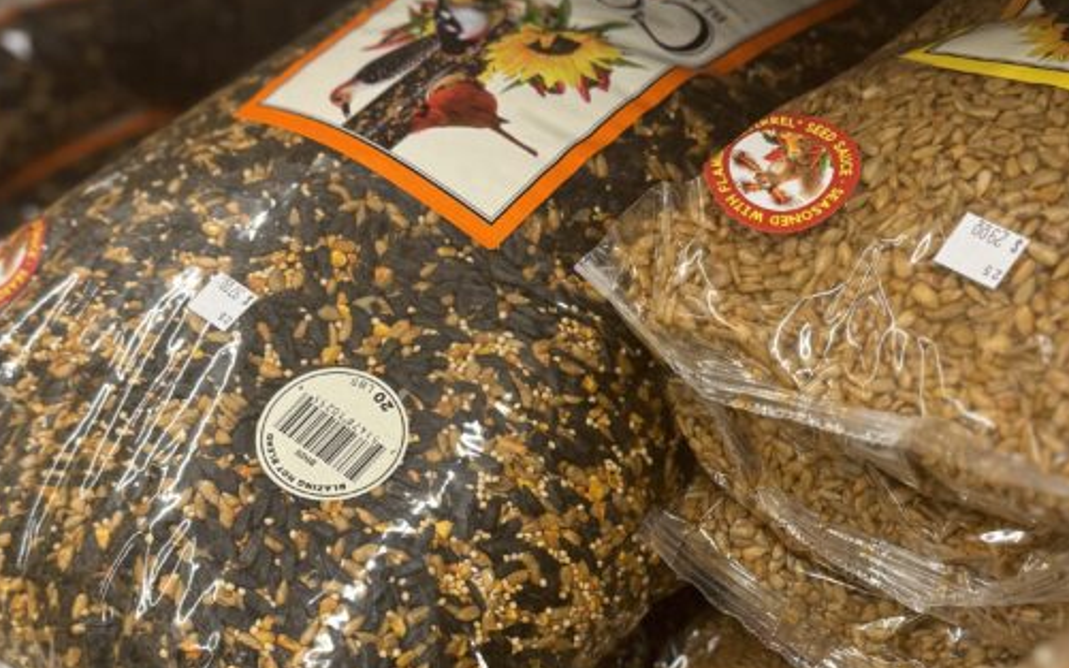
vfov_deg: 24.5
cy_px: 521
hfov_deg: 38.8
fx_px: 1515
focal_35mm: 52
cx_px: 591
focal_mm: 6.76
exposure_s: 1/60
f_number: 1.78
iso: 160
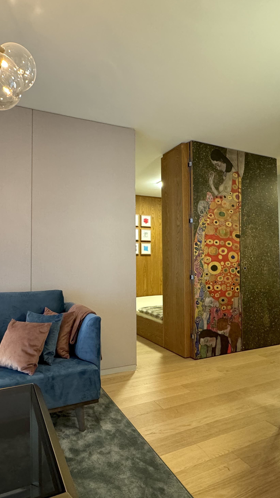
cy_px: 251
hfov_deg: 53.1
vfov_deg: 83.8
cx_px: 109
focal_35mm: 21
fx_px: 277
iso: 500
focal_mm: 2.22
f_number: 2.2
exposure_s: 1/50
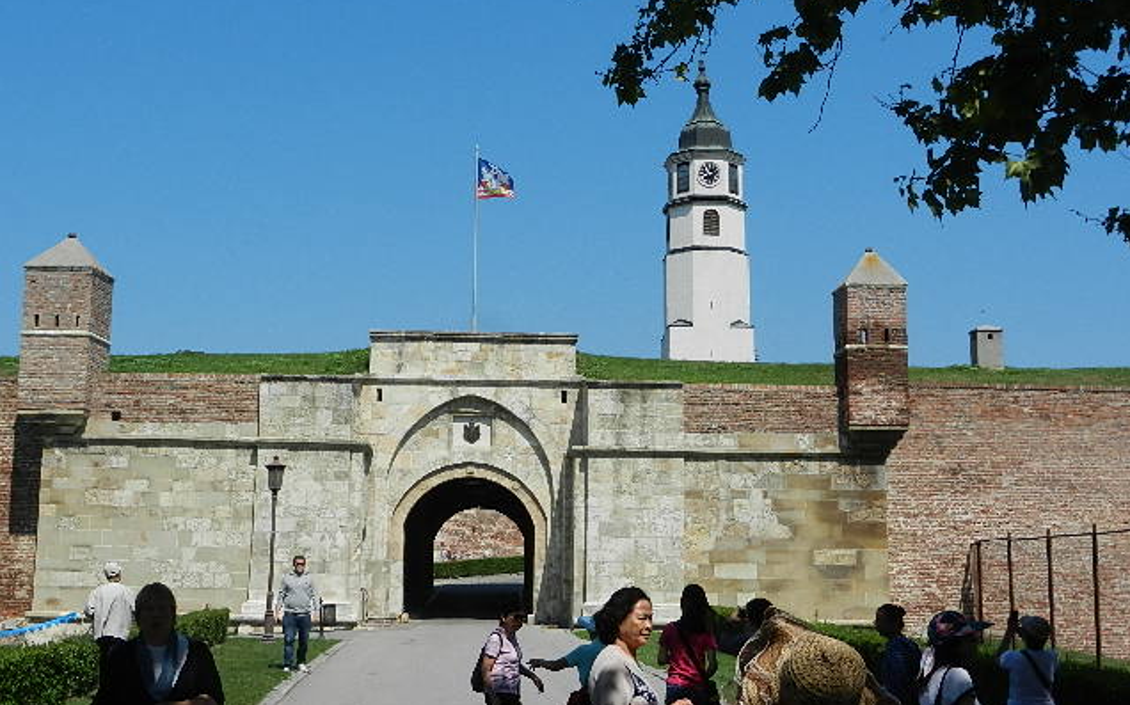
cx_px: 567
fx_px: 1478
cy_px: 332
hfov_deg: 41.8
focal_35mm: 48
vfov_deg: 26.8
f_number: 4.2
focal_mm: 8.2
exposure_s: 1/1600
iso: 160
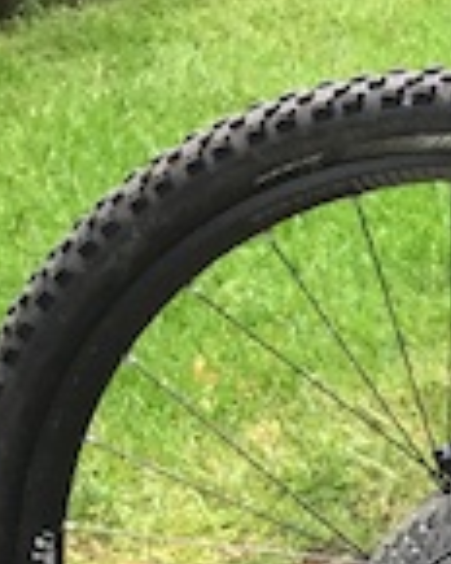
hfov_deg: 8.2
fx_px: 2603
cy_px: 288
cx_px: 1439
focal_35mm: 156
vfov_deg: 12.4
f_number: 2.2
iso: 32
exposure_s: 1/30
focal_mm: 4.15
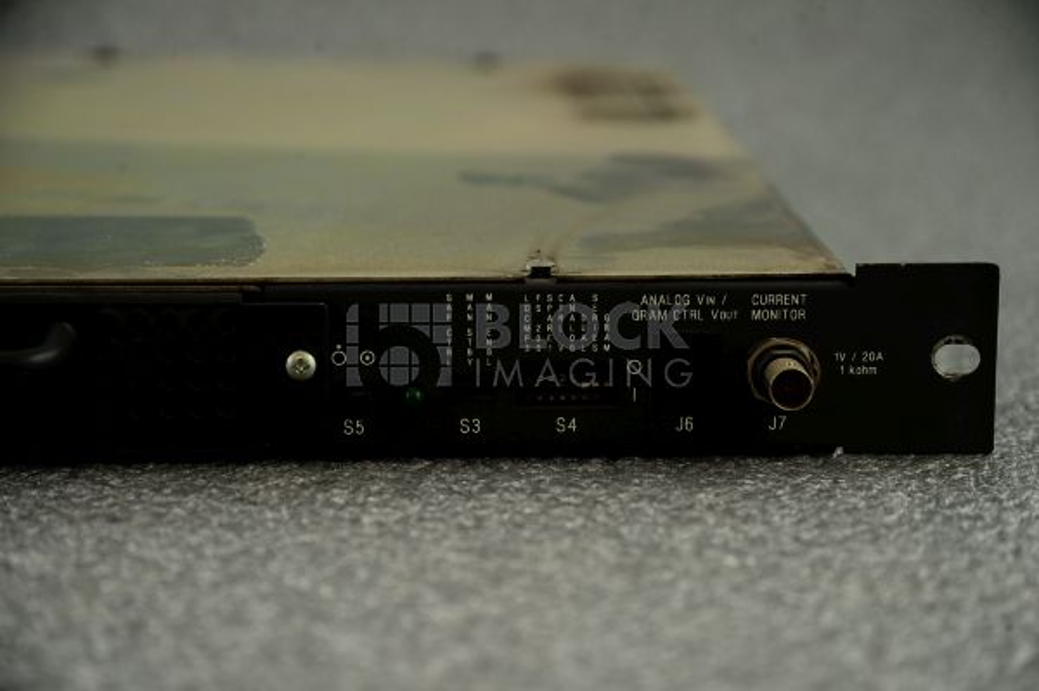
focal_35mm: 120
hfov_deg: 17.1
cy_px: 346
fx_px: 3460
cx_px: 520
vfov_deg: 11.4
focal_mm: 120
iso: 800
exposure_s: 1/100
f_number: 6.3
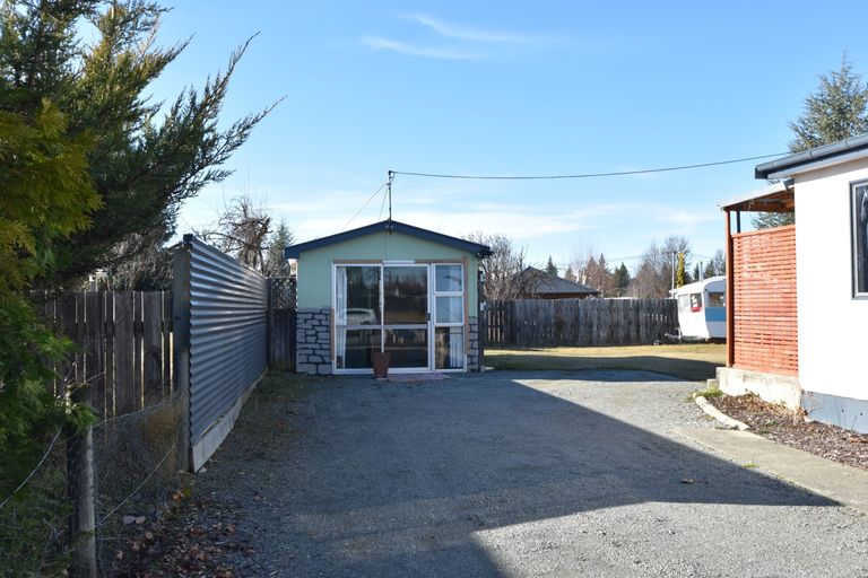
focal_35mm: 36
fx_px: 868
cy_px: 289
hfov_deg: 53.1
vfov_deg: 36.9
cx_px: 434
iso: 200
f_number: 8
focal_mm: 24
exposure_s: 1/250
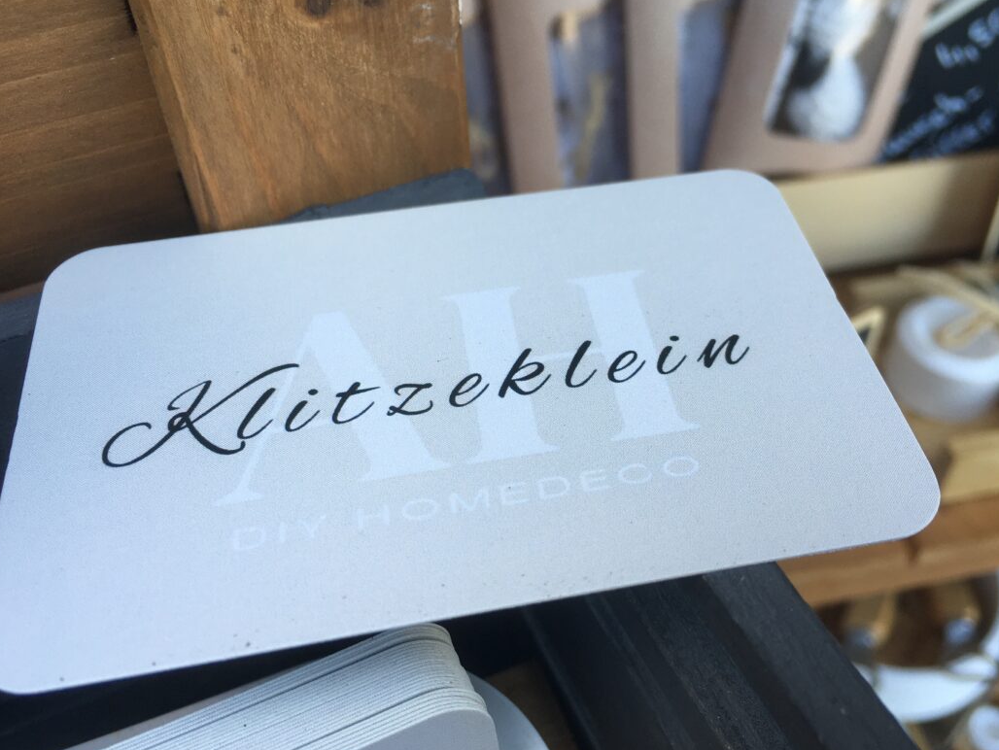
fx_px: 953
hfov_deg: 55.2
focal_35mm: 33
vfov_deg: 43.0
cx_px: 553
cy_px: 392
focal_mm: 4.15
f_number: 2.2
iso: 32
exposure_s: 1/100
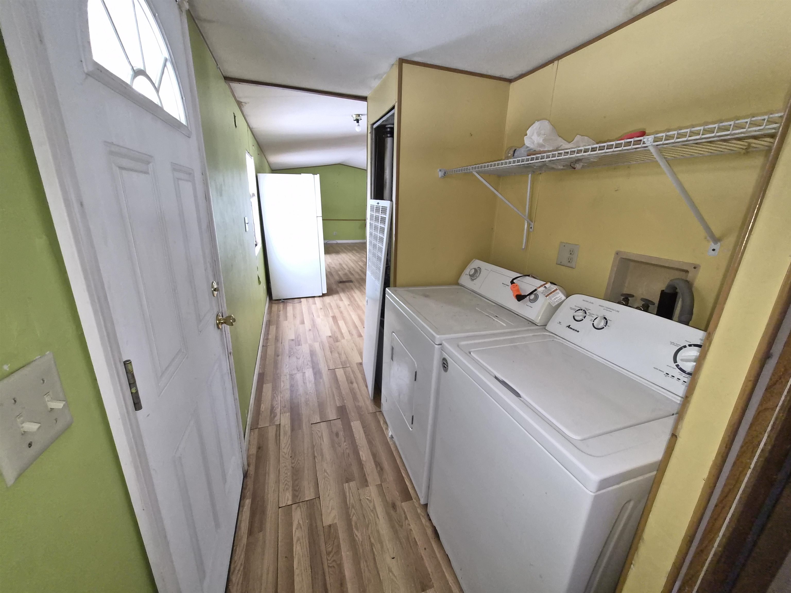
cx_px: 396
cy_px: 296
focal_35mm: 13
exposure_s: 1/60
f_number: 2.2
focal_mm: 1.7
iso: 250
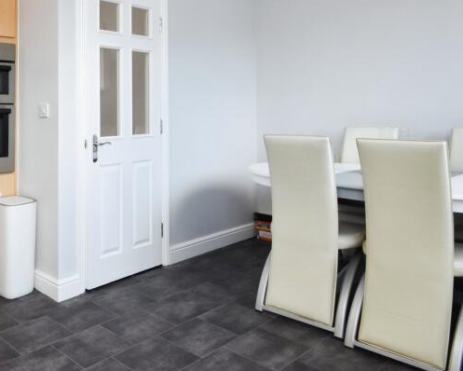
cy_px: 89
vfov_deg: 47.9
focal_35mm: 29
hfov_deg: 49.7
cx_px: 5
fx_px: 398
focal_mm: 10
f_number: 8
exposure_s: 1/30
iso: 800
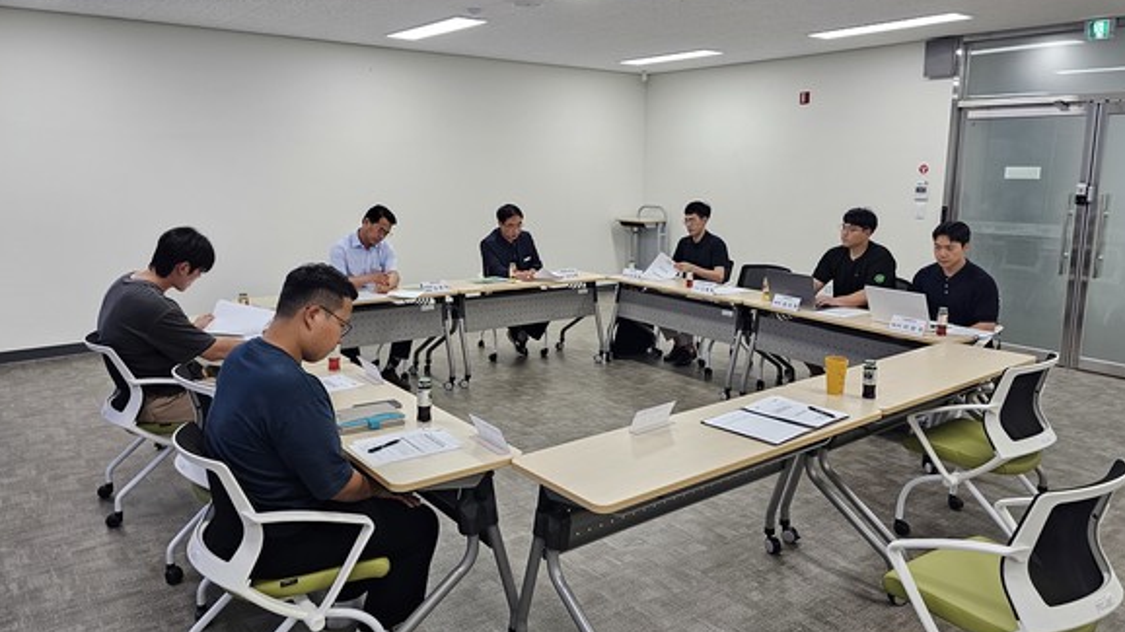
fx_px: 776
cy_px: 284
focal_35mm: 26
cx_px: 566
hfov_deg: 71.9
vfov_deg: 44.3
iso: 125
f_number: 1.7
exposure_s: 1/120
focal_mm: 6.3
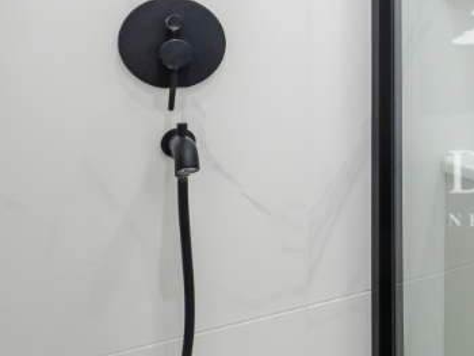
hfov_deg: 37.9
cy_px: 62
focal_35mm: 40
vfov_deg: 34.7
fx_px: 548
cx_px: 536
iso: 400
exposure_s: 1/25
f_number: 4
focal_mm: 7
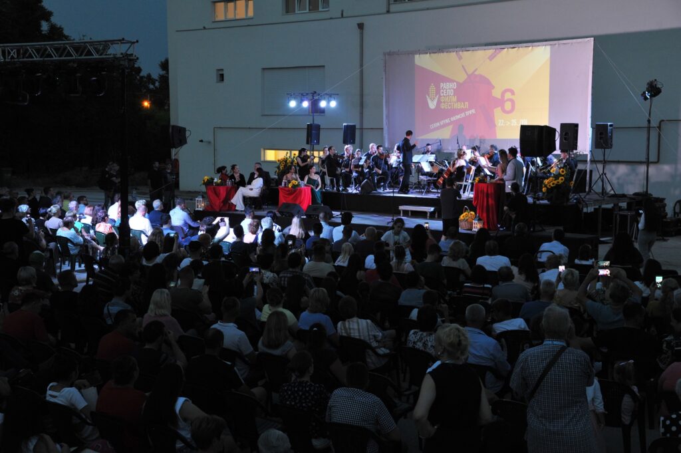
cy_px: 226
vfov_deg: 26.9
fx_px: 945
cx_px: 340
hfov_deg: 39.6
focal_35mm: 50
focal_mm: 50
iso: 2200
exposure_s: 1/60
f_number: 5.6
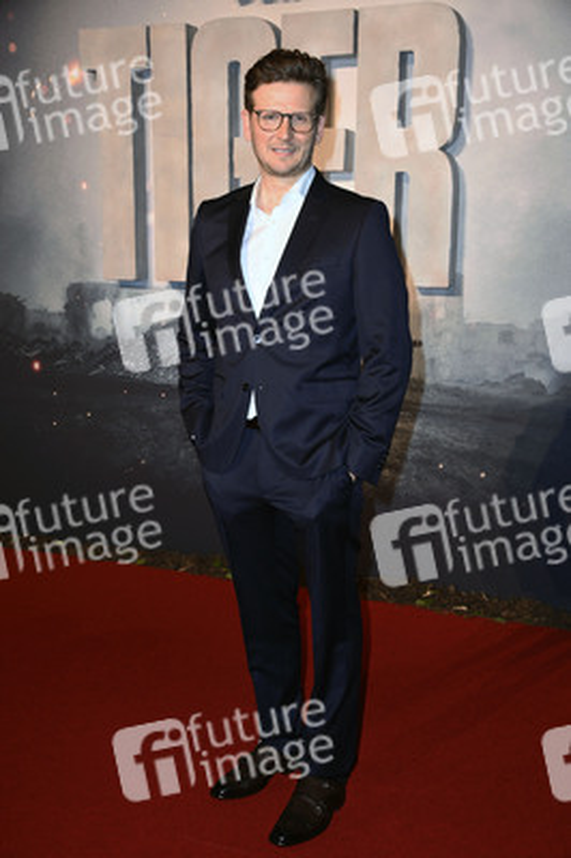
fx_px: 1144
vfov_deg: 41.1
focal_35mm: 48
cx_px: 286
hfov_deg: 28.0
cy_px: 429
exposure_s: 1/200
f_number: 5.6
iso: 640
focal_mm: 48
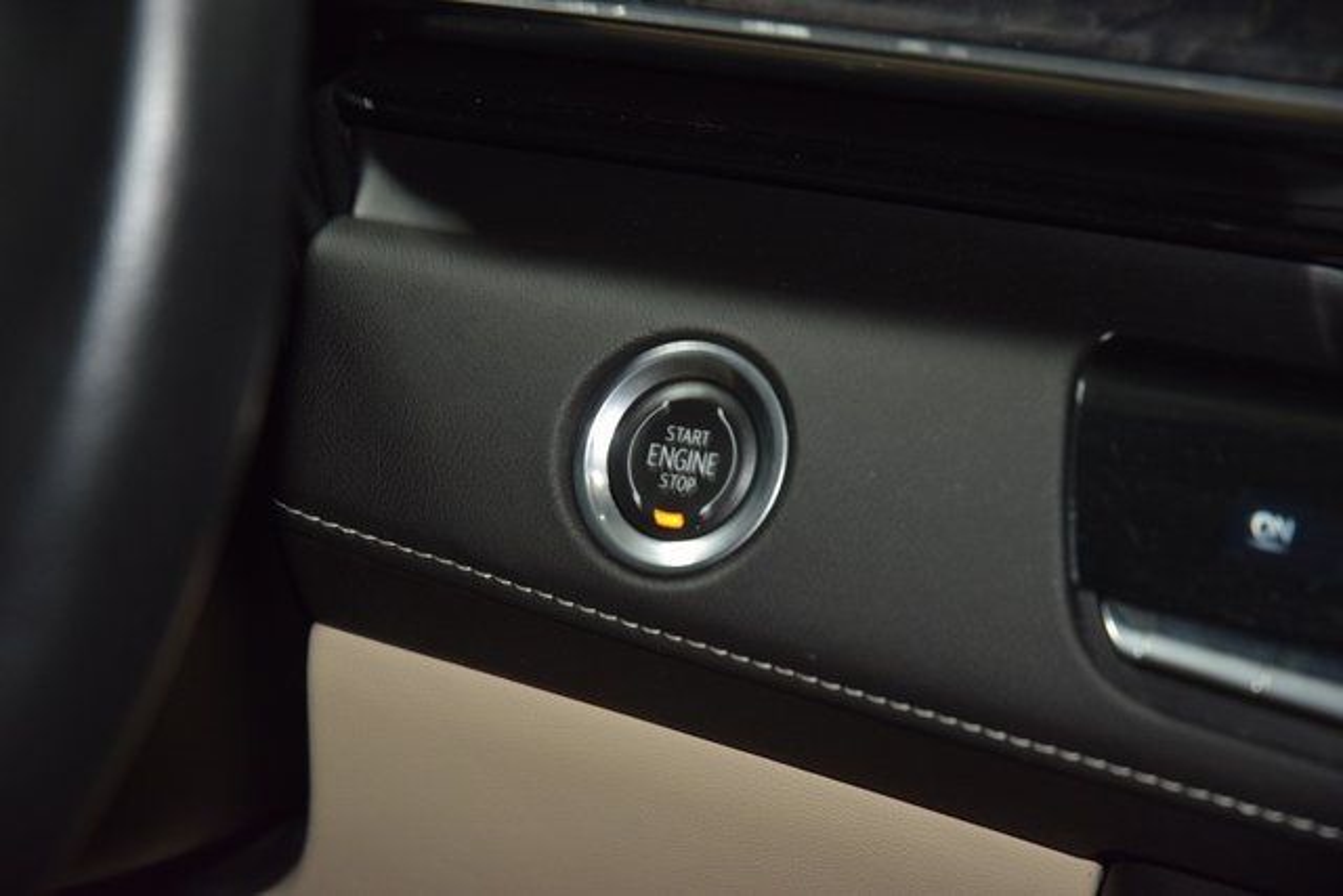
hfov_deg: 19.5
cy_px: 448
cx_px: 672
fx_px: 3918
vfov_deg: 13.0
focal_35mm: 105
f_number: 4.5
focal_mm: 70
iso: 1250
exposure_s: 1/40
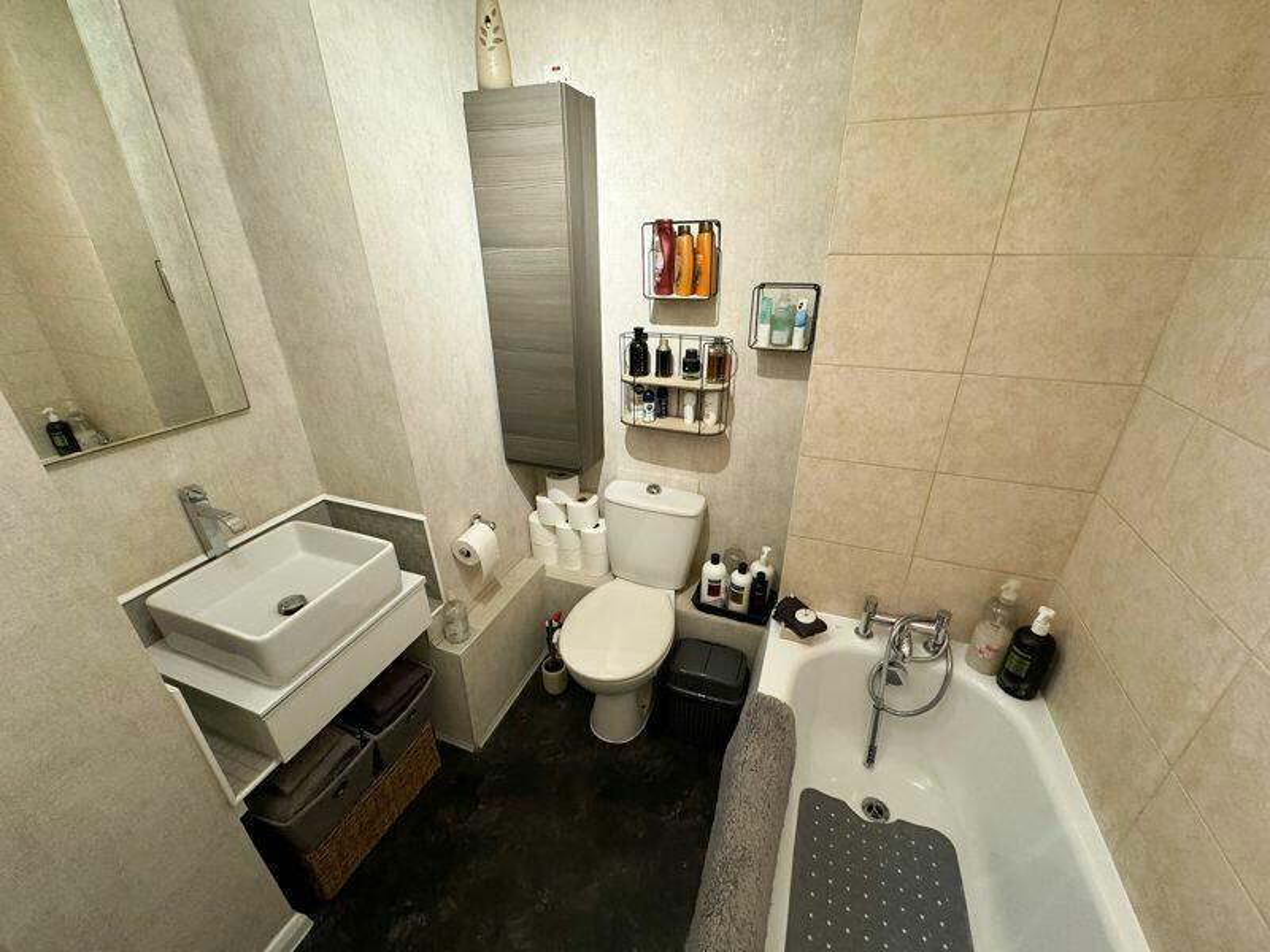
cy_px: 476
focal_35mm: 14
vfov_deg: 85.7
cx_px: 635
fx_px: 514
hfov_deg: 102.1
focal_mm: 2.2
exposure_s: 1/50
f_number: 2.2
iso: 500
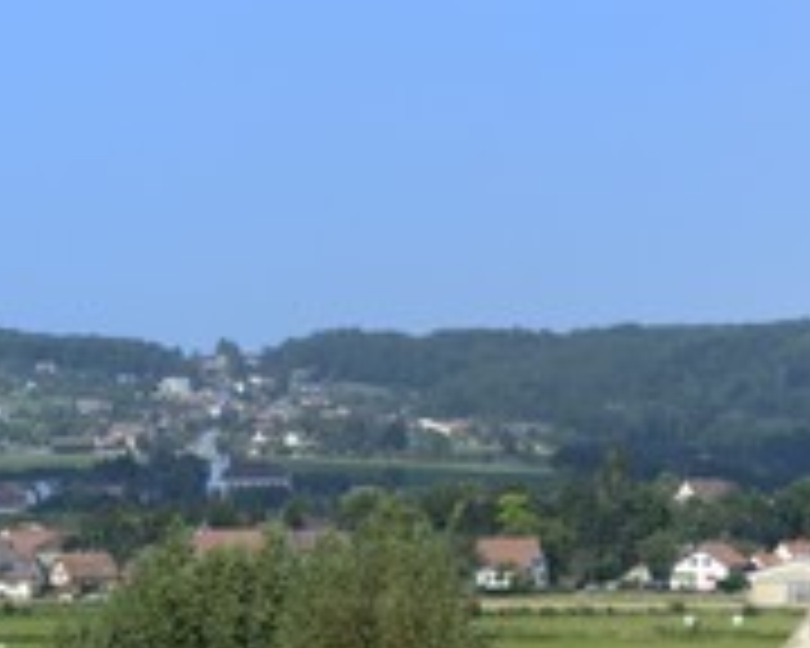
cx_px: 549
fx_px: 5777
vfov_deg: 6.4
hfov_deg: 8.0
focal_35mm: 241
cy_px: 608
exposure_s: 1/200
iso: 200
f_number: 13
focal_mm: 110
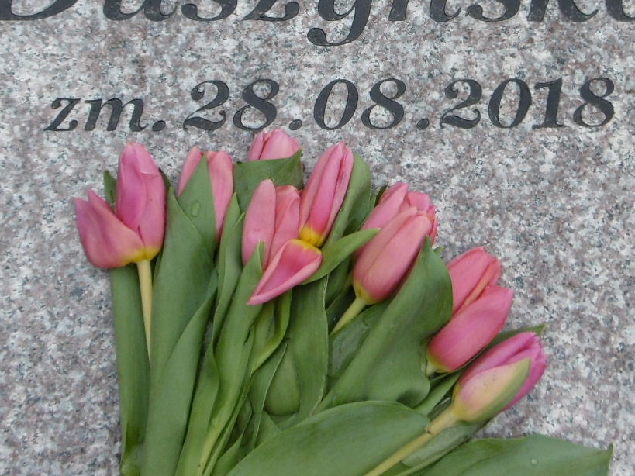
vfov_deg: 23.7
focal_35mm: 60
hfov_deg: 32.1
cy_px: 34
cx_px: 371
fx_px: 1100
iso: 100
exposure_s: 1/400
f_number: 3.1
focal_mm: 4.3
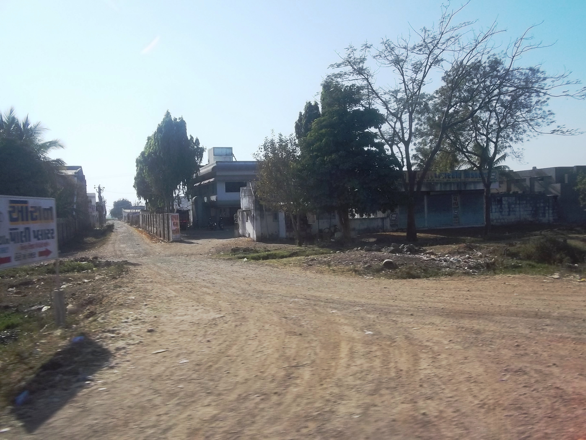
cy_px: 220
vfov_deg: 44.2
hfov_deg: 56.8
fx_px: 542
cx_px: 293
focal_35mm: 32
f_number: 5.5
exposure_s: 1/500
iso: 80
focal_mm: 5.7
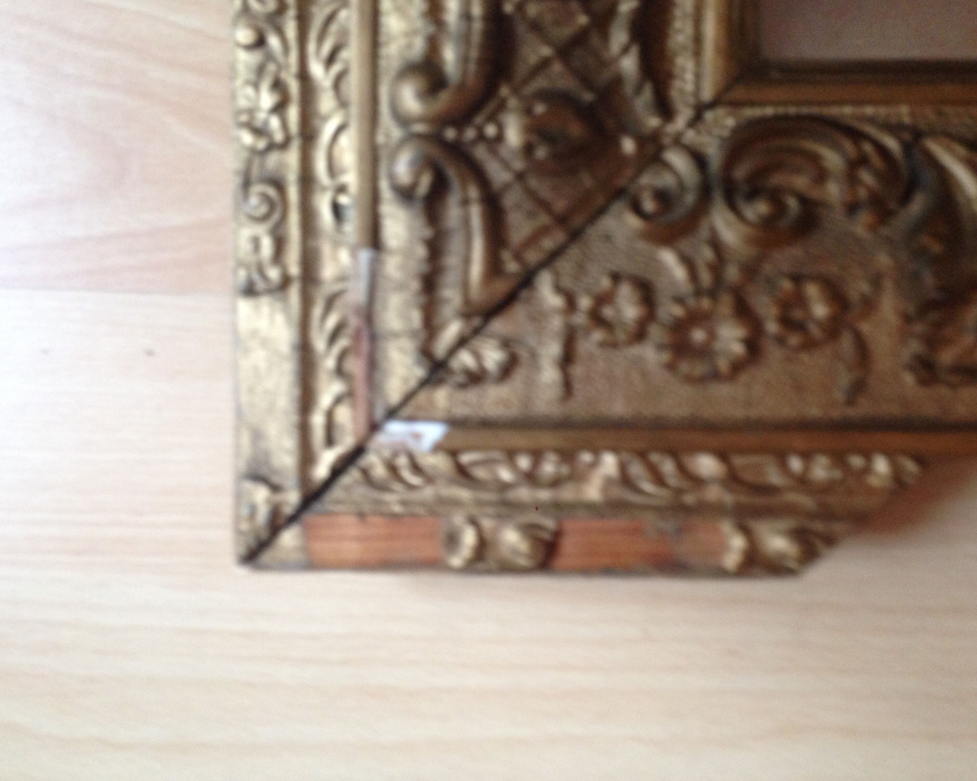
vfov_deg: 42.2
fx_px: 1012
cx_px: 526
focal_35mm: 35
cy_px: 392
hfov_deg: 51.5
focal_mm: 4.12
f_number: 2.4
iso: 200
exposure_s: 1/20
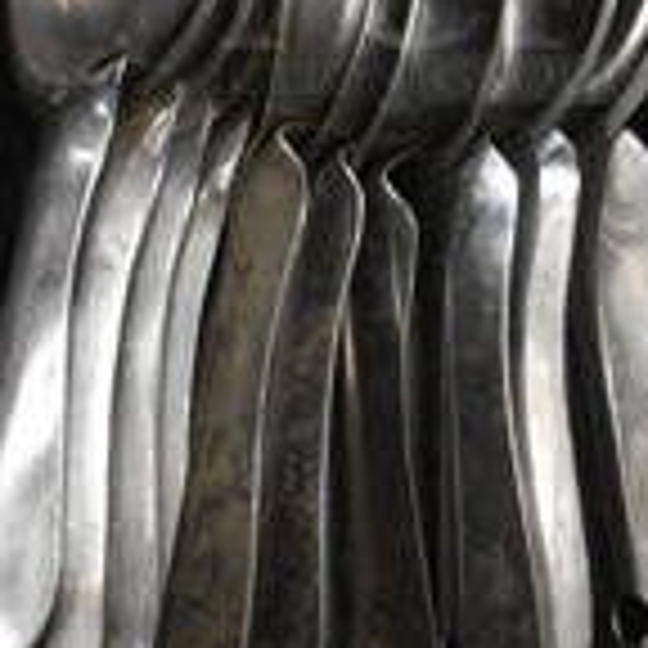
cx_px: 392
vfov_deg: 19.7
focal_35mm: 85
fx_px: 1800
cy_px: -20
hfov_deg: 20.4
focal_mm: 20
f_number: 3.5
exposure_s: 1/25
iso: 3200
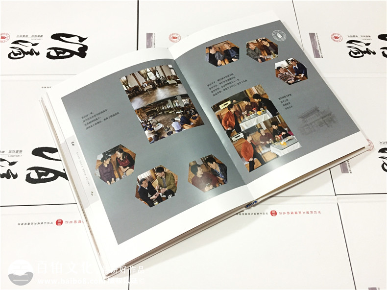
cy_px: 145
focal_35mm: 29
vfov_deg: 48.2
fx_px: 324
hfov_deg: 61.7
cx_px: 194
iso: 250
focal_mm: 4.15
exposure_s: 1/25
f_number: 2.2
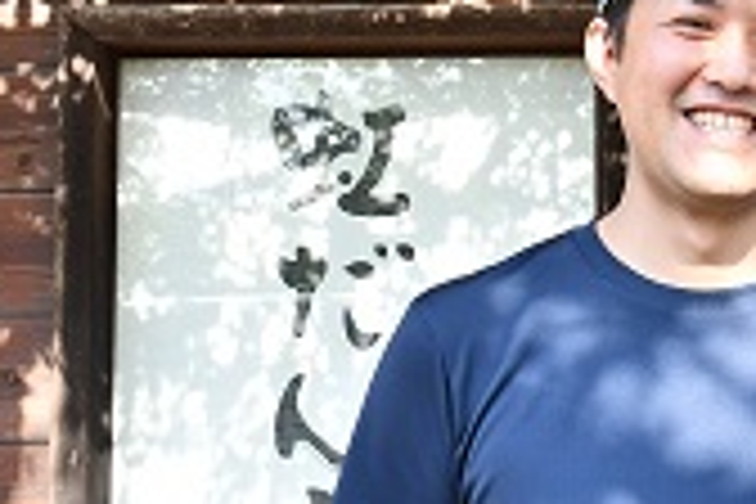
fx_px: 2394
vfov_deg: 12.0
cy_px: 99
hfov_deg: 17.7
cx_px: 657
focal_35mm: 114
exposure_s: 1/250
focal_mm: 32
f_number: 8
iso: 800
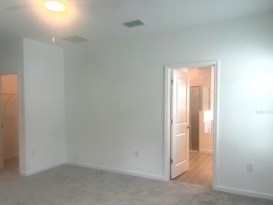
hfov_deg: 61.5
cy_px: 112
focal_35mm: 29
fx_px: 229
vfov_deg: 48.2
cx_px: 121
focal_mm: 5.7
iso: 40
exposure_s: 1/120
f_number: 1.5
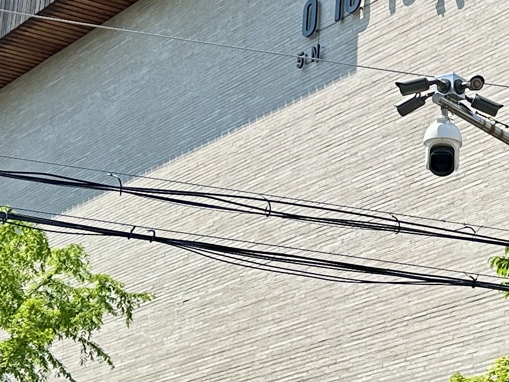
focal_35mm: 113
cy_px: 159
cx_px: 592
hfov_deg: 16.7
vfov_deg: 13.1
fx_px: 1662
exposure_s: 1/2660
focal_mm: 6.86
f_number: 1.78
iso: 80
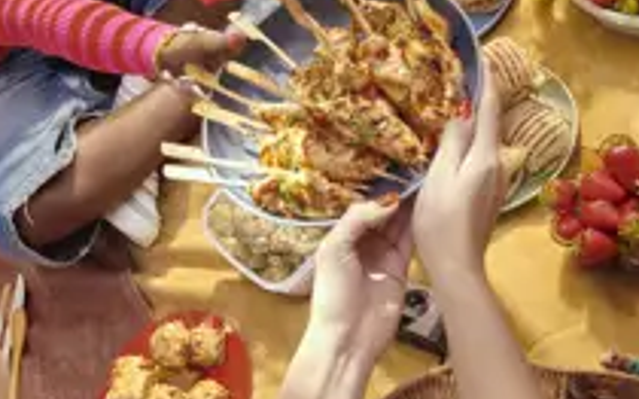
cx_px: 265
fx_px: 1166
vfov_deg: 19.4
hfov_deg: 30.6
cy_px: 146
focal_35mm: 67
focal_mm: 23
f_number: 8
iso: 800
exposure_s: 1/160
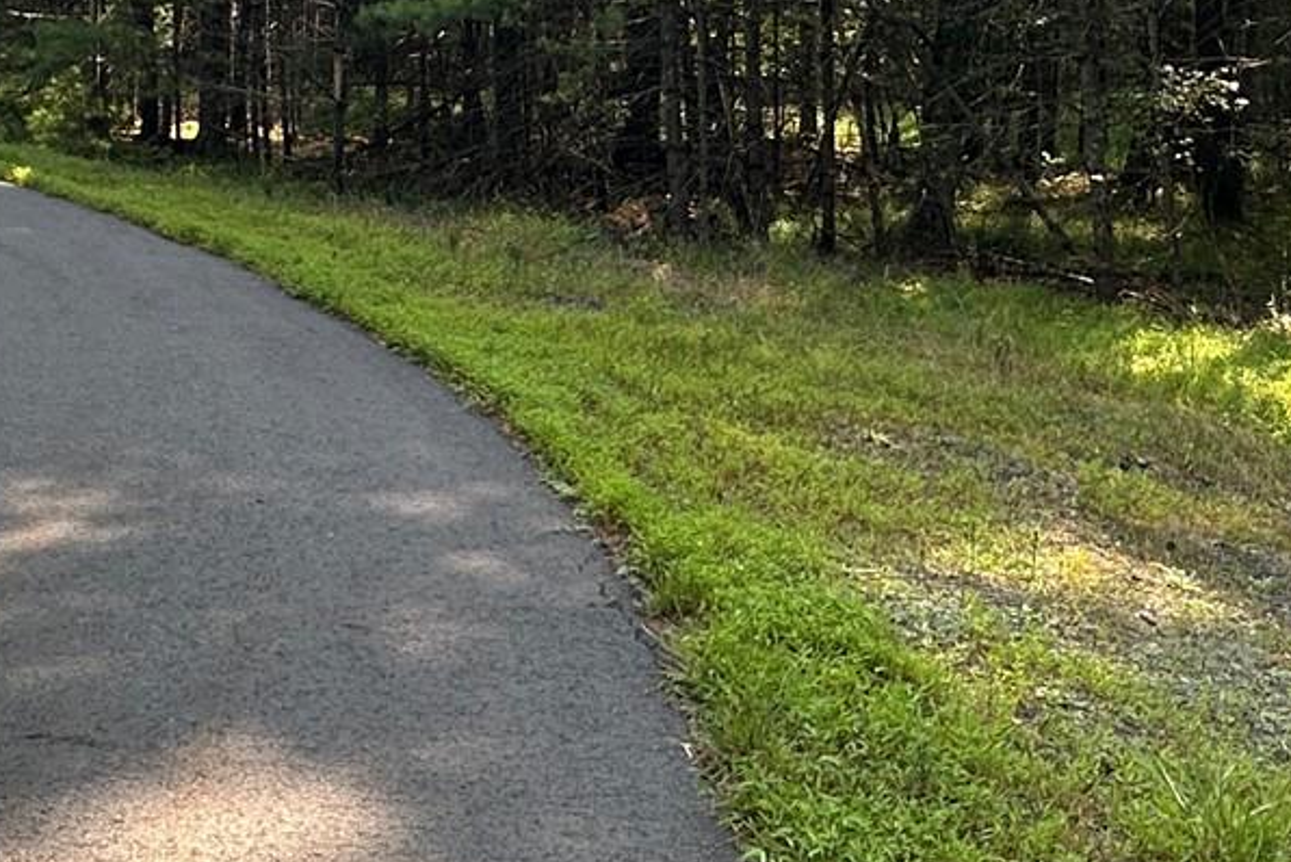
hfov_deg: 39.2
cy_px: -154
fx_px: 1794
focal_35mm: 50
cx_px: 455
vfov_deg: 24.6
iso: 40
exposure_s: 1/195
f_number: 2.2
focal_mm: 2.22
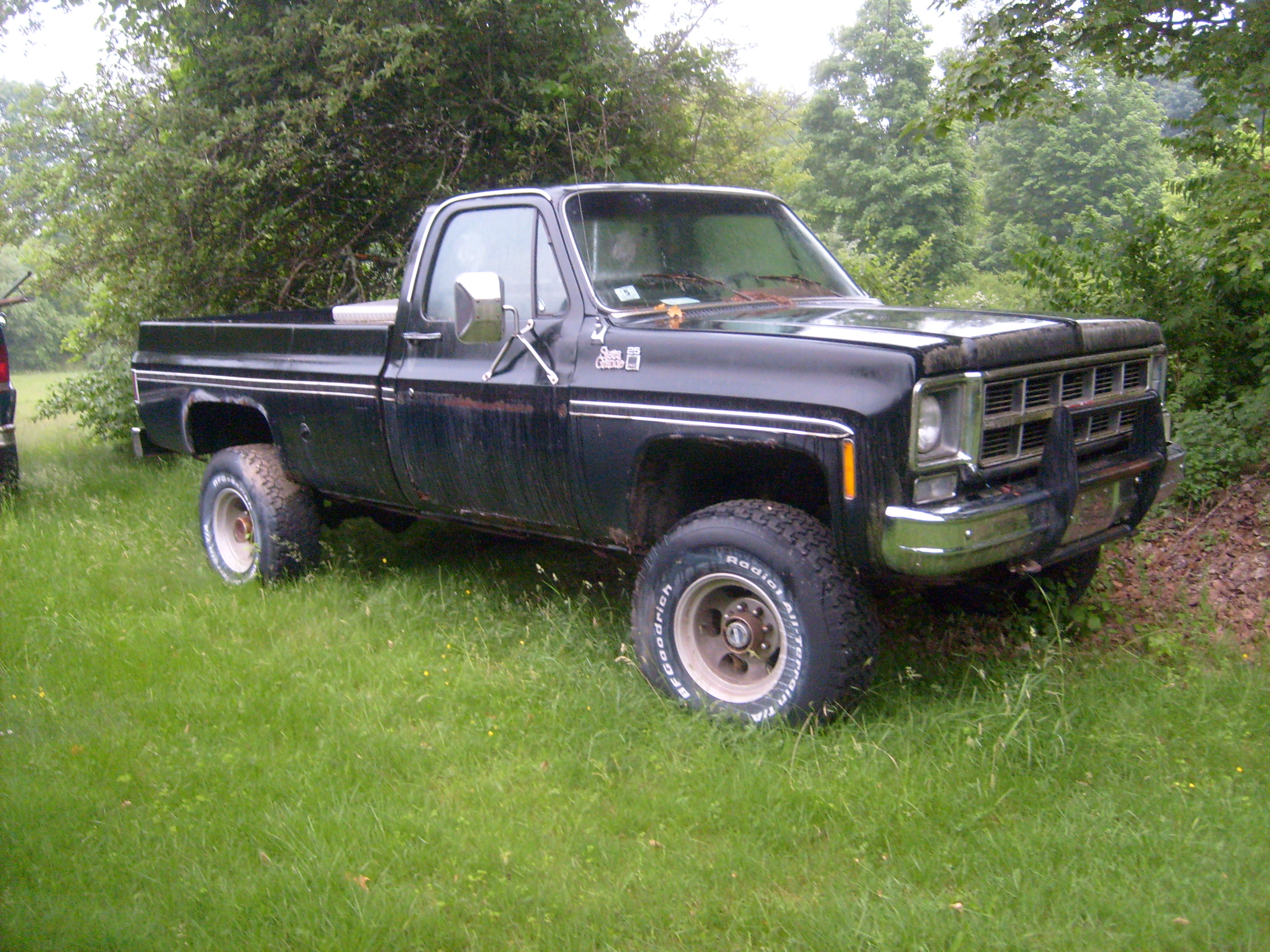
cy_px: 476
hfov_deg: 52.6
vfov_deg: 40.7
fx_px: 1284
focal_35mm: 35
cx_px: 635
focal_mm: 5.8
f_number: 2.8
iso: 200
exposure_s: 1/45
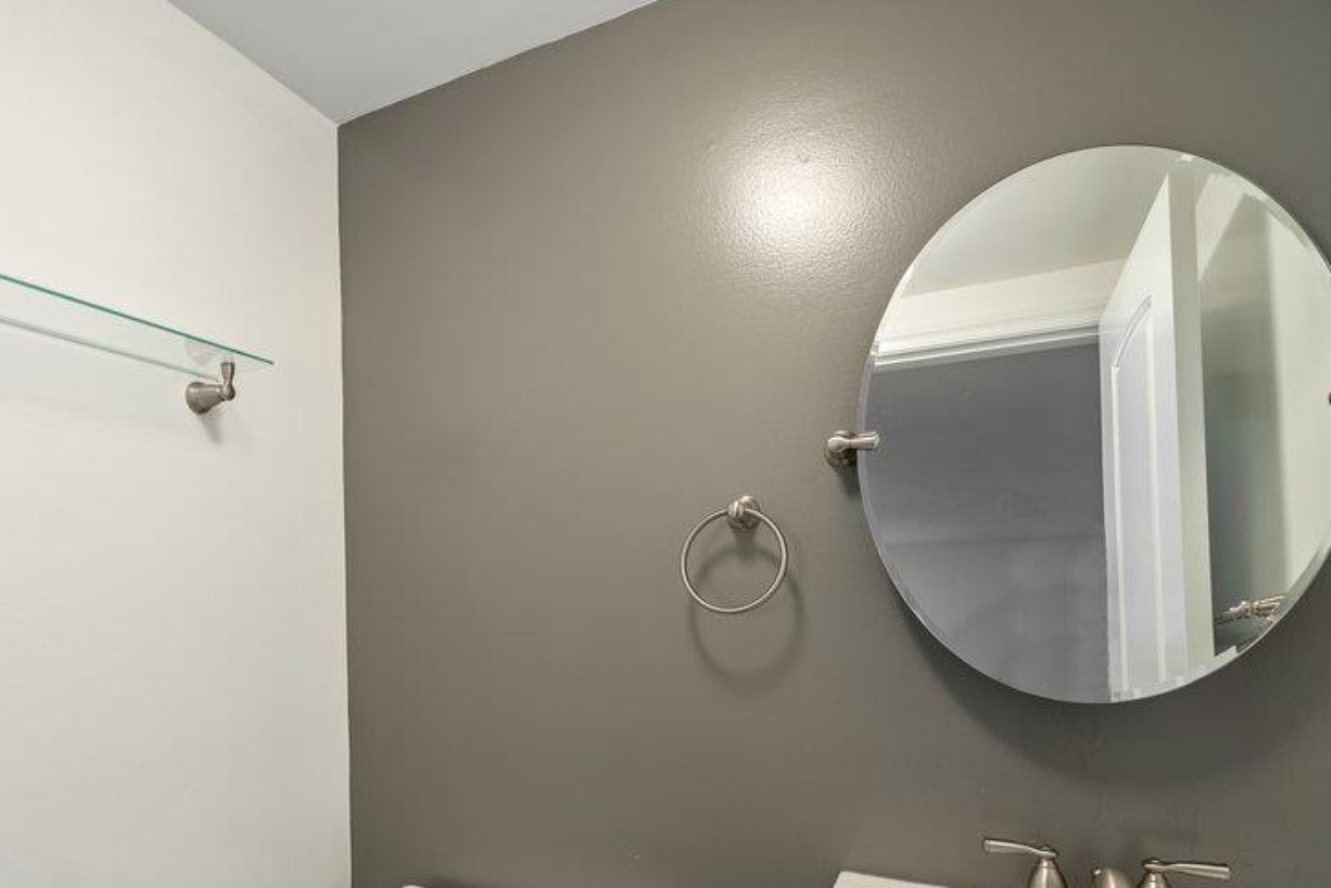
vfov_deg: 56.1
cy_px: 589
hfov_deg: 77.2
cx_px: 500
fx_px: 813
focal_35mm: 22
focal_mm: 16
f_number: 5
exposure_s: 1/10
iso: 400
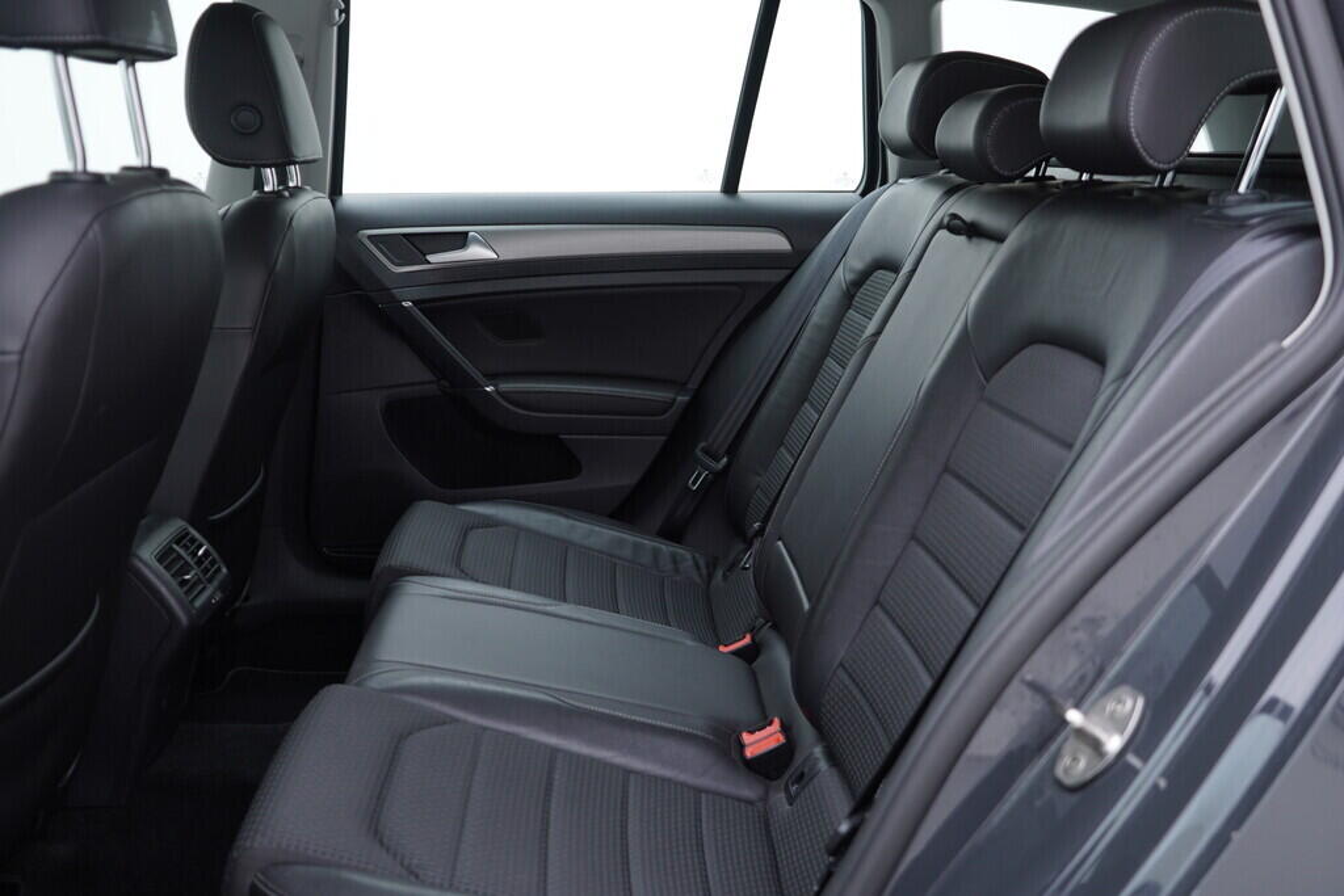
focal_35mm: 36
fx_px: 1344
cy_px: 448
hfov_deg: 53.1
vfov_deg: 36.9
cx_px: 672
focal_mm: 24
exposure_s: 1/40
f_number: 2.8
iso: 125
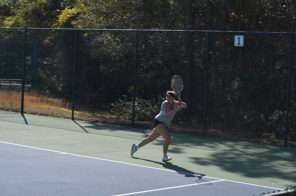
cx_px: 148
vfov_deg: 14.6
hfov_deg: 22.0
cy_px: 98
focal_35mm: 93
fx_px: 763
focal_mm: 62
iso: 100
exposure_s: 1/250
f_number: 8
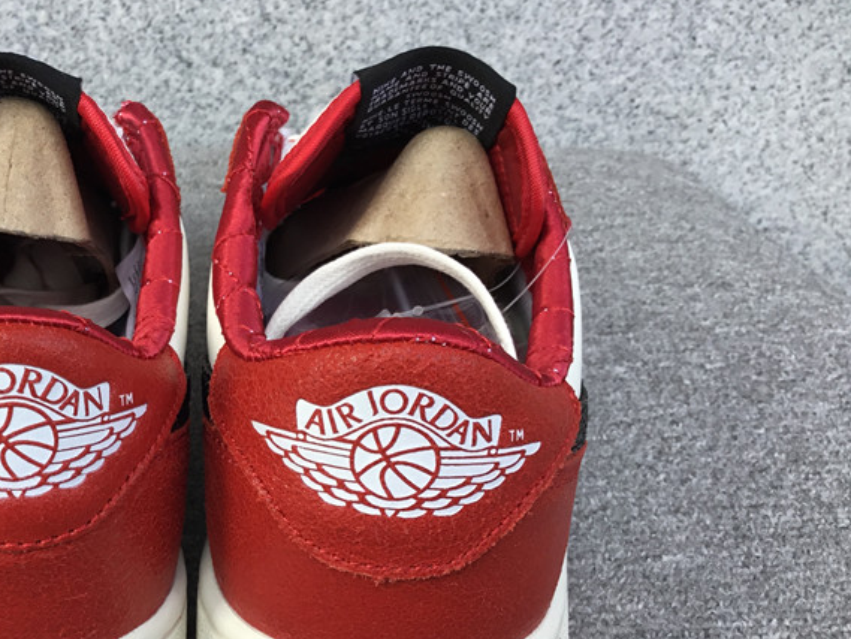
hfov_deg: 37.8
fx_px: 1205
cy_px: 405
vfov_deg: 29.6
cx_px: 196
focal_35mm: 49
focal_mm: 3.3
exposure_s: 1/157
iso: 25
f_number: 2.4
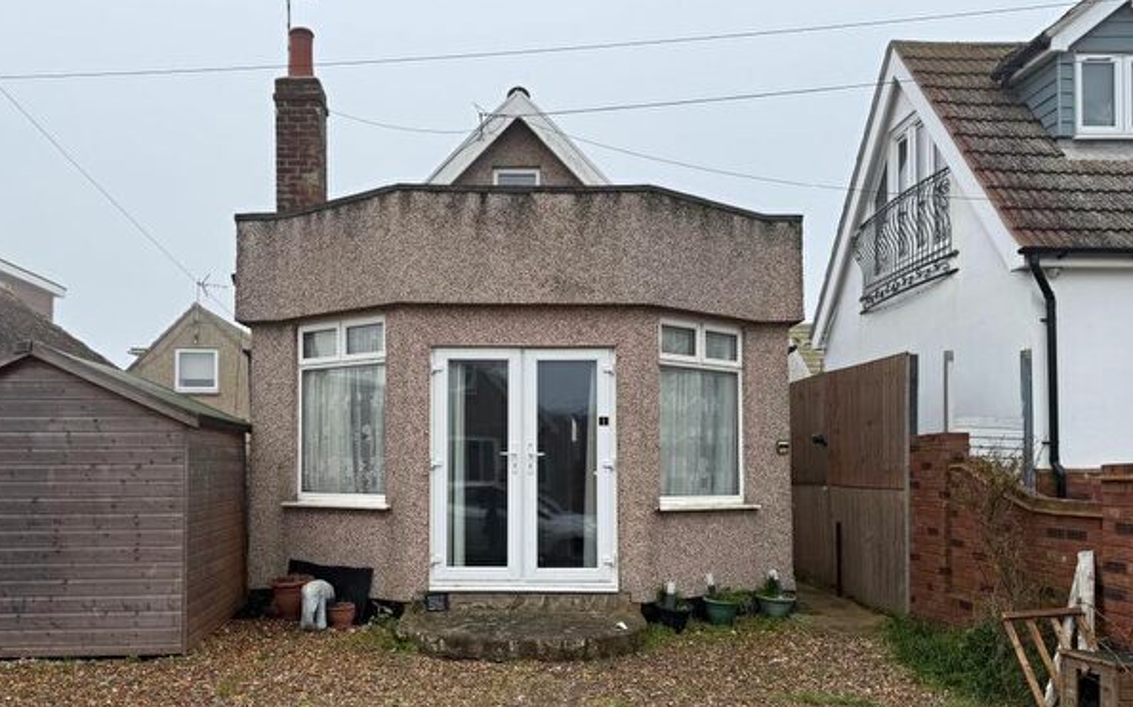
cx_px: 488
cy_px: 447
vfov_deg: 41.5
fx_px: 926
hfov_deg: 62.6
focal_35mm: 30
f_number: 1.78
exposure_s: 1/1560
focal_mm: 6.76
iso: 80
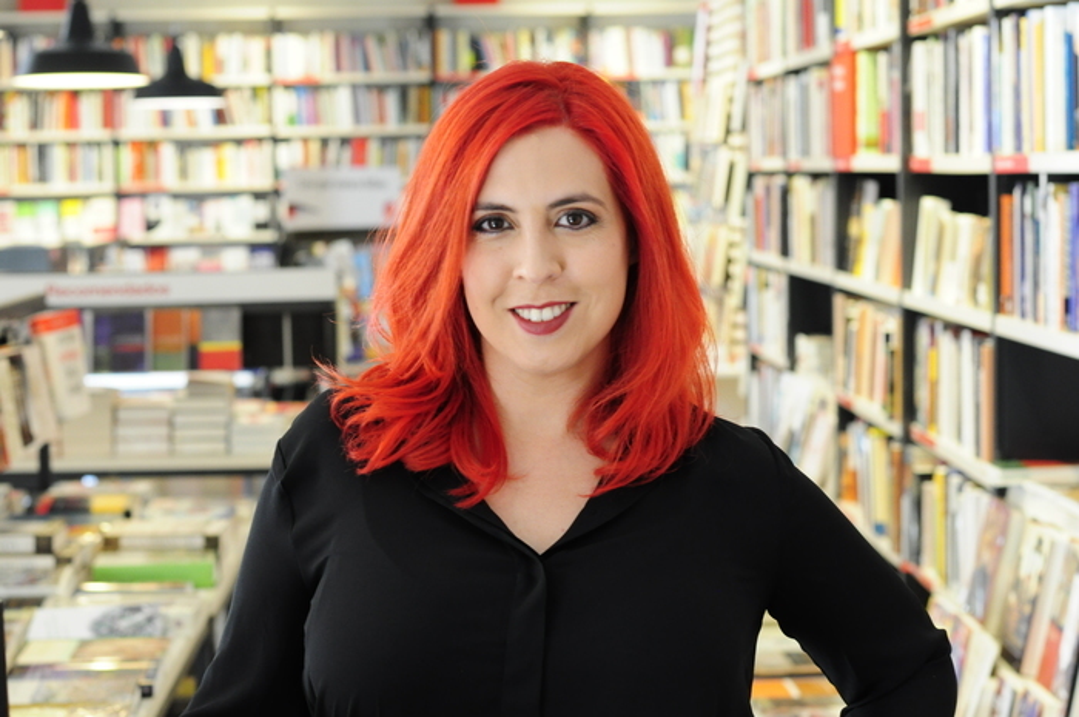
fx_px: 2245
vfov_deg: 18.1
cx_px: 540
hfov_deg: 27.0
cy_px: 358
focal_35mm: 75
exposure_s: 1/80
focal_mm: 50
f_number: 4.5
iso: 1000
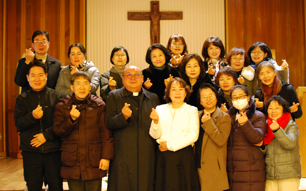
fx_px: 455
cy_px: 95
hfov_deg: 37.2
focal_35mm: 55
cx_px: 151
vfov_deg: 23.7
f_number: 2.8
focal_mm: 35
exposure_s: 1/30
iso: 1600
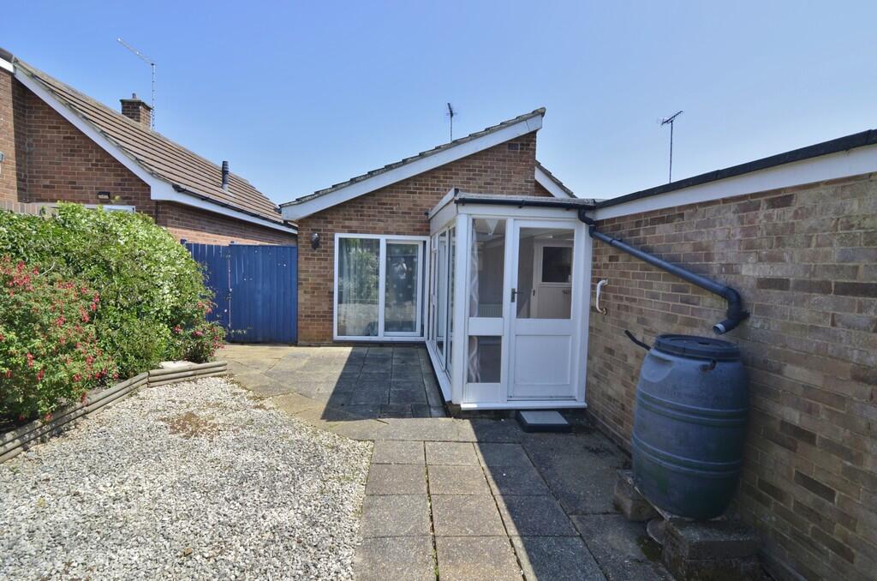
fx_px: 401
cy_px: 290
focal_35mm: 16
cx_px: 438
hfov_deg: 95.1
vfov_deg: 71.8
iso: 200
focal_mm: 11
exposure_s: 1/250
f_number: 8
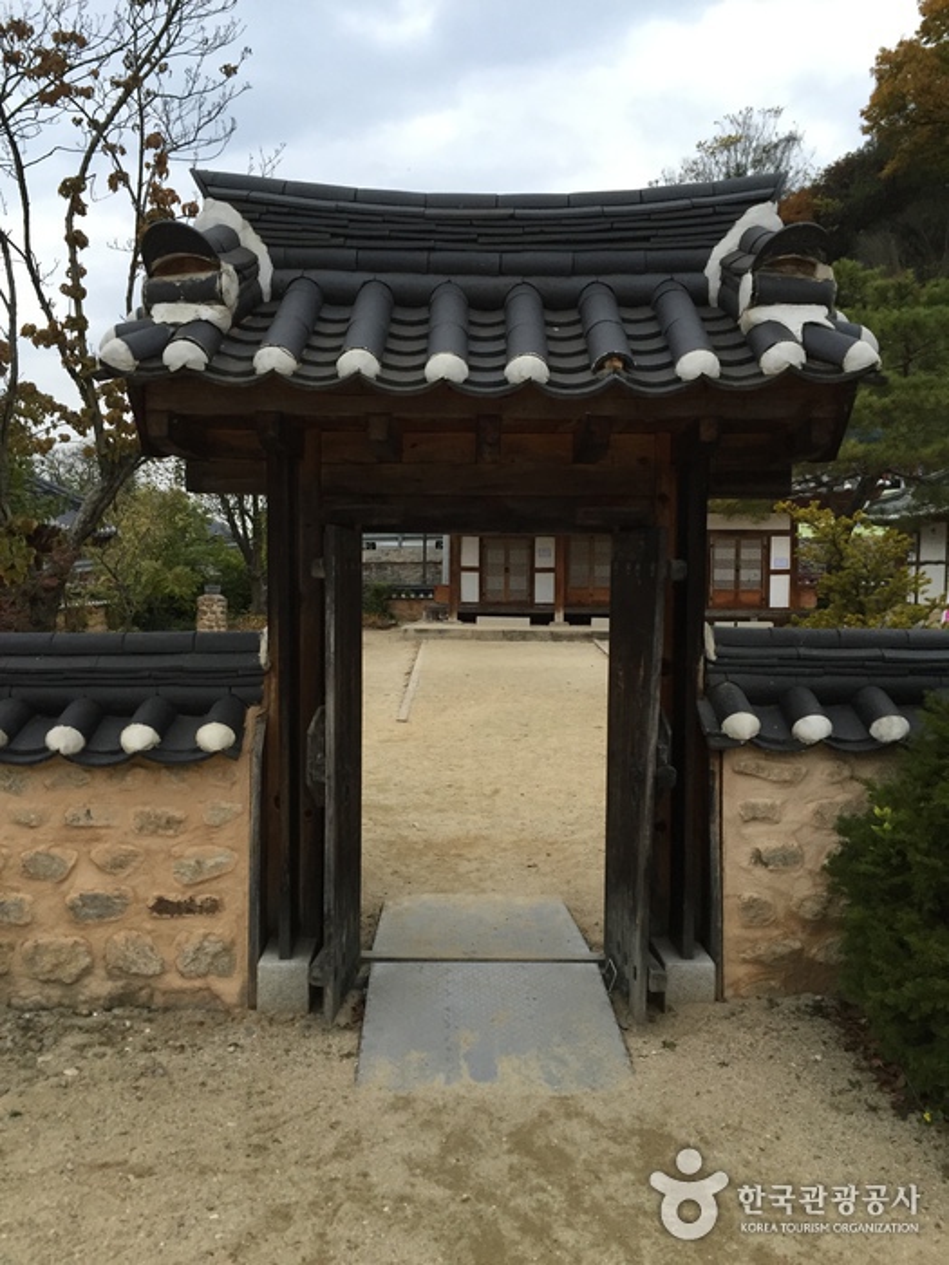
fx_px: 1060
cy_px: 632
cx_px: 474
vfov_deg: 61.7
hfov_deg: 48.2
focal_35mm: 29
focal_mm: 4.15
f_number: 2.2
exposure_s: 1/30
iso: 50
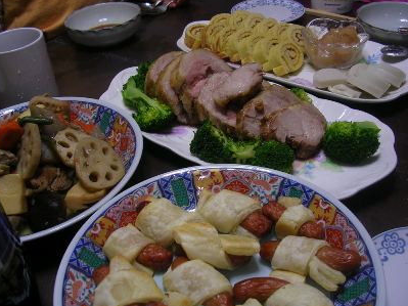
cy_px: 151
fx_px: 460
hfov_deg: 47.9
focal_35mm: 39
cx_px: 200
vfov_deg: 36.8
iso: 50
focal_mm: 5.8
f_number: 2.8
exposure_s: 1/30
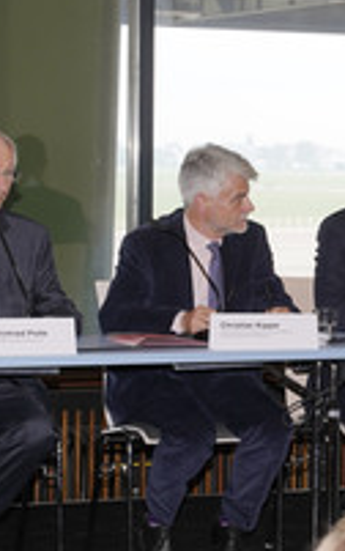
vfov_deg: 13.7
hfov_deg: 8.5
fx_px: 2297
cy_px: 241
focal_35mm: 153
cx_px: 464
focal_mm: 67
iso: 320
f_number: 8
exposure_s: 1/80
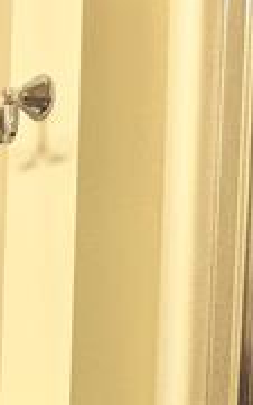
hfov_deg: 10.8
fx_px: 927
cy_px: 374
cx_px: -493
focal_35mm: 84
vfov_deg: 23.9
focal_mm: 2.22
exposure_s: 1/120
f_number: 2.2
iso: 100
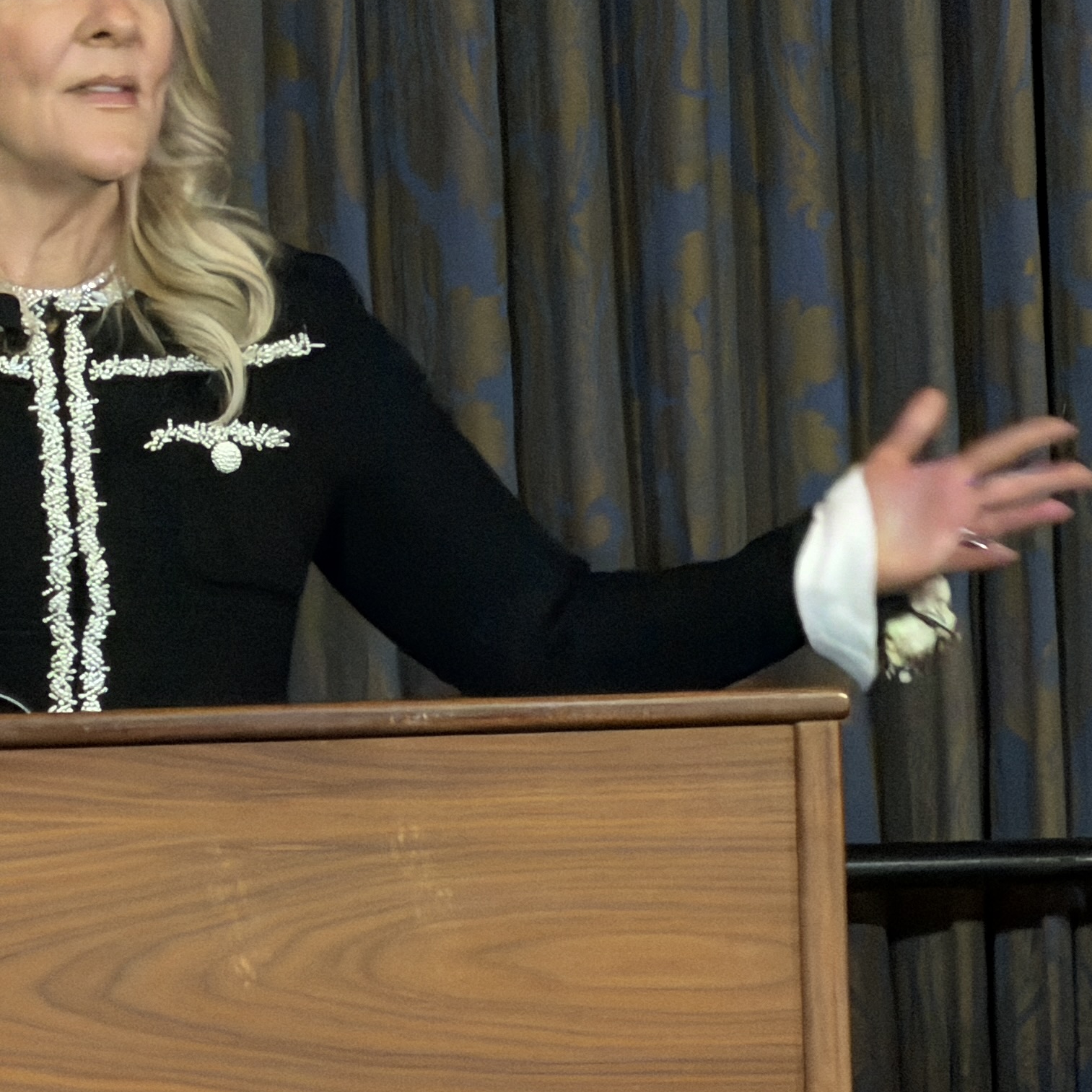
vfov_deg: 3.7
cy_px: 554
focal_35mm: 471
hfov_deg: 3.7
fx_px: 16810
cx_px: 162
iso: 500
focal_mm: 16.89
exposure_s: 1/60
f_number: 2.8
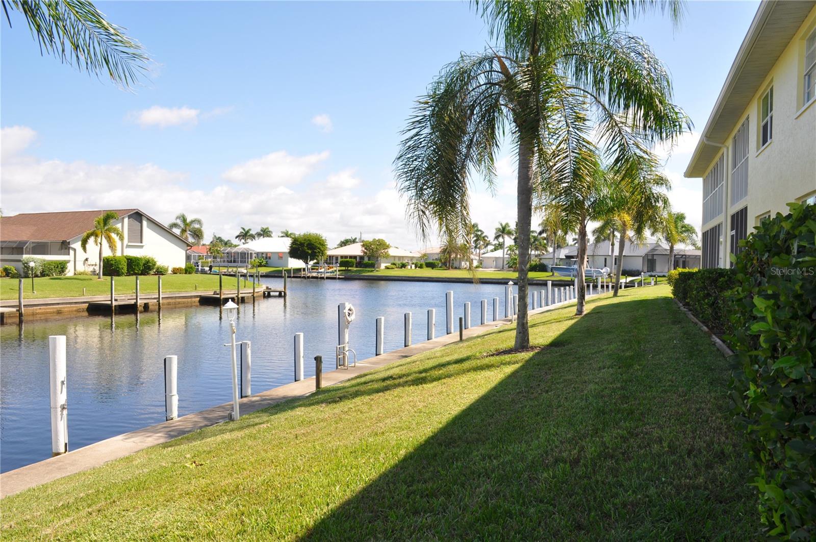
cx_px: 408
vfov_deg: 47.8
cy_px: 271
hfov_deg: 67.5
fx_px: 611
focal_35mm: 27
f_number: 8
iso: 200
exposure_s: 1/250
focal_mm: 18
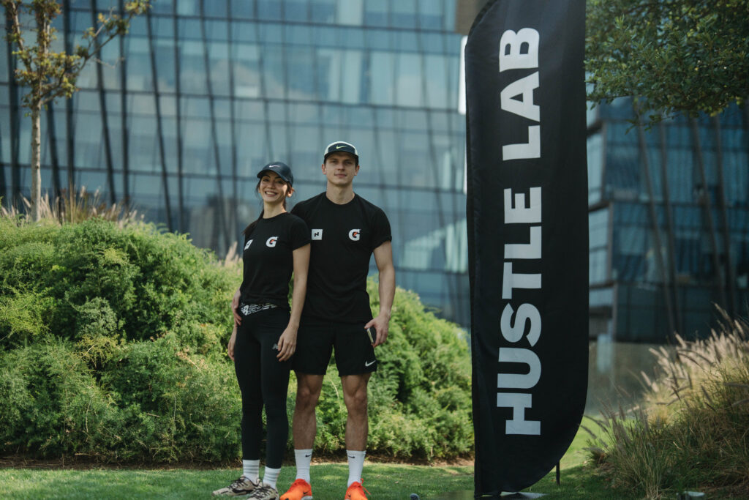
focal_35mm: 50
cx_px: 374
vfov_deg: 27.0
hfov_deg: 39.6
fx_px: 1040
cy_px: 250
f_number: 1.2
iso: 200
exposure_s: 1/500
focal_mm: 50
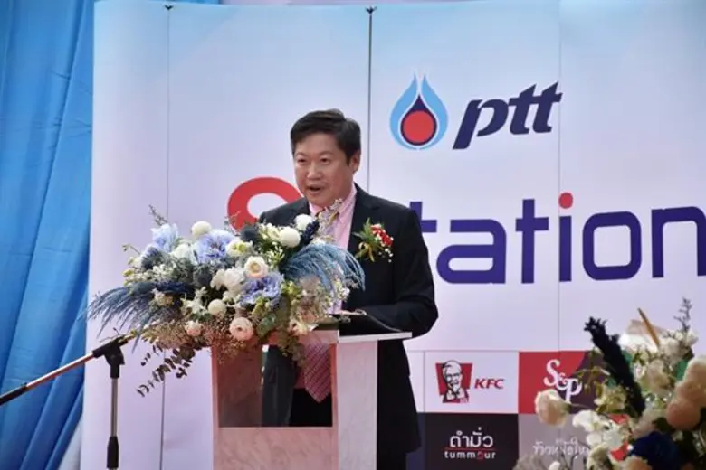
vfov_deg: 9.1
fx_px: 2941
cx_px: 353
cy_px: 235
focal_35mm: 150
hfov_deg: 13.7
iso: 100
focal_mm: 100
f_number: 5.6
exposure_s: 1/250
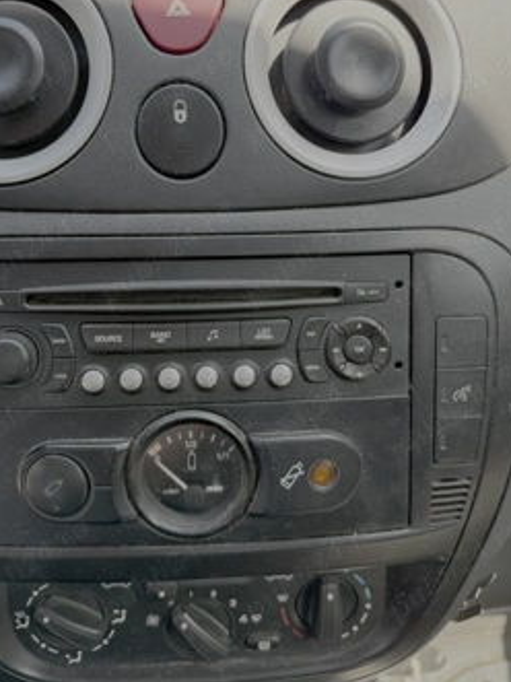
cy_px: 288
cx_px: 239
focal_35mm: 29
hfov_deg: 48.2
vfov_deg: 61.4
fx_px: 571
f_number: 1.78
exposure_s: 1/231
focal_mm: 6.76
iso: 200
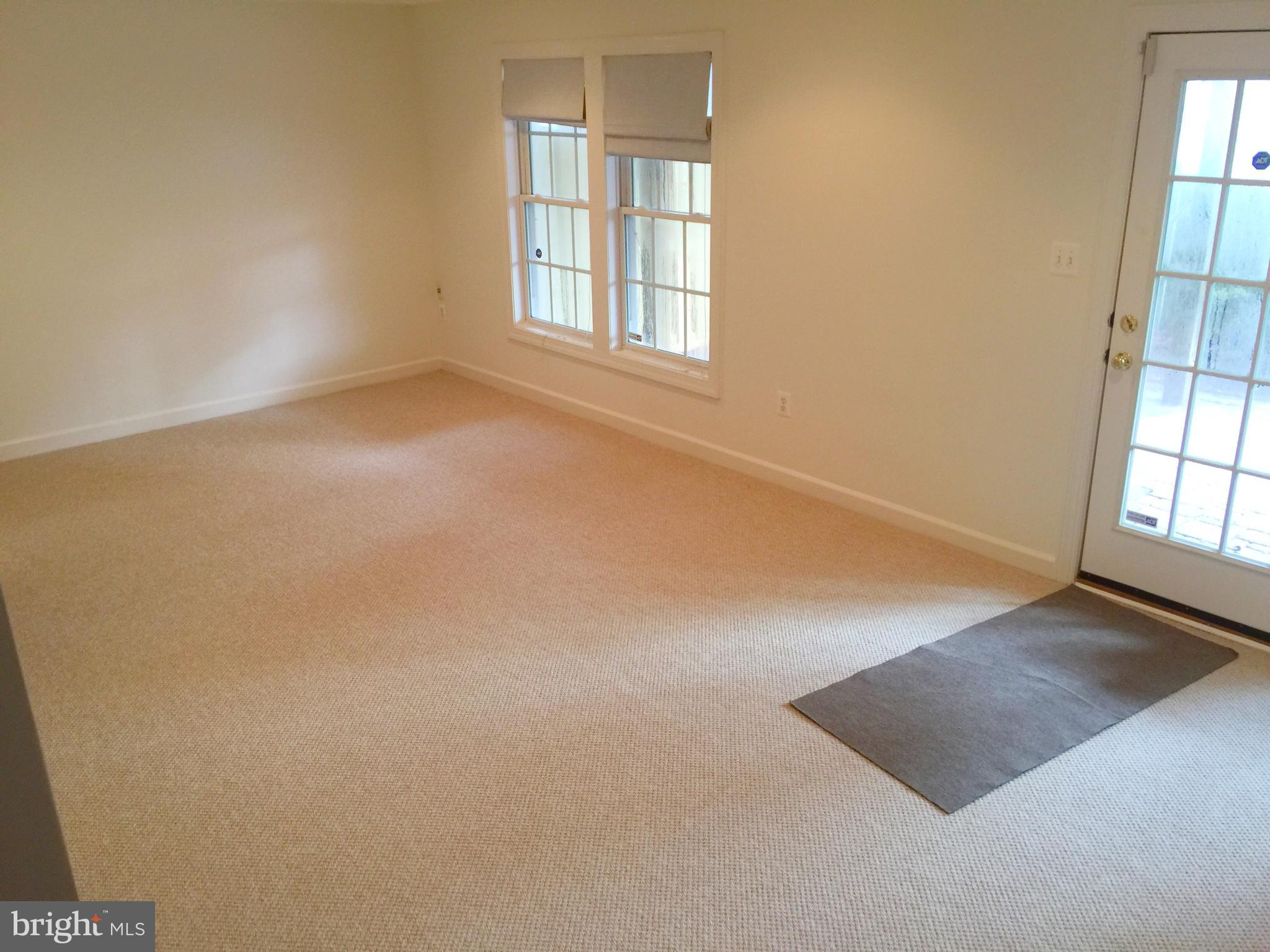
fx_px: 1064
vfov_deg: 48.2
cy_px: 476
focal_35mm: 29
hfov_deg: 61.7
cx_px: 635
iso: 40
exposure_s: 1/30
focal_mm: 4.15
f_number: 2.2
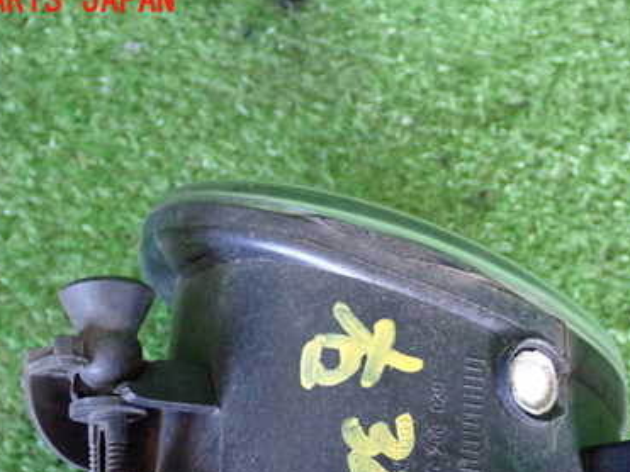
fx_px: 1383
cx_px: 375
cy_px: 362
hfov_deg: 25.6
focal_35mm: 76
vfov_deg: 19.2
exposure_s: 1/30
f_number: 3.1
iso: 800
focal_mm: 8.4
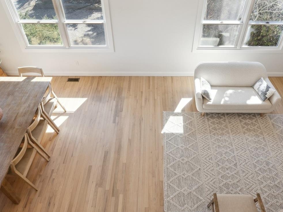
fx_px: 229
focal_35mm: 28
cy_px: 58
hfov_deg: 63.4
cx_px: 152
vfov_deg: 48.2
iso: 400
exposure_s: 1/100
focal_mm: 14
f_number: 8
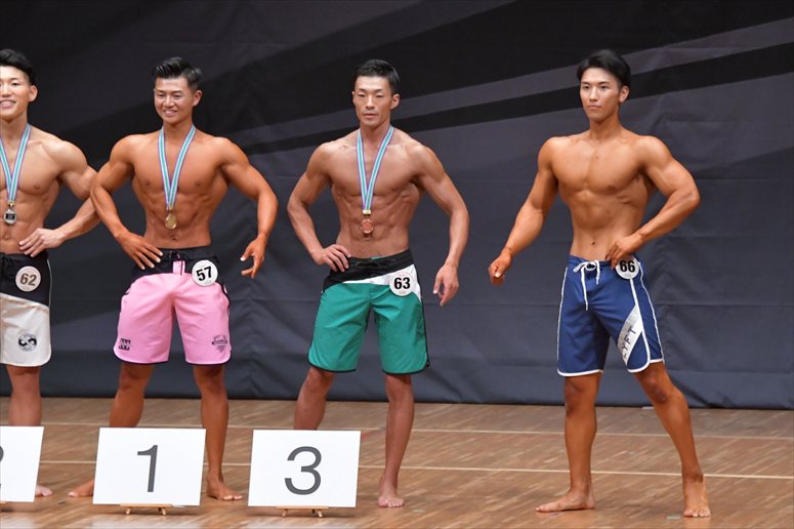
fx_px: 5952
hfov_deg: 7.6
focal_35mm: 270
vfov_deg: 5.1
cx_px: 397
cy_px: 264
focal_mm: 180
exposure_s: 1/400
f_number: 5.6
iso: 6400
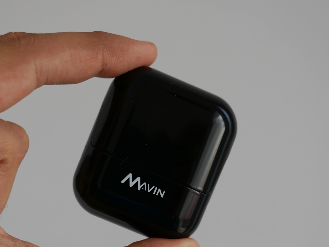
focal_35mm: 58
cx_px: 146
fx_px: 551
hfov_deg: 33.2
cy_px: 163
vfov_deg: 25.1
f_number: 3.2
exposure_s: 1/160
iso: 200
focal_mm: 20
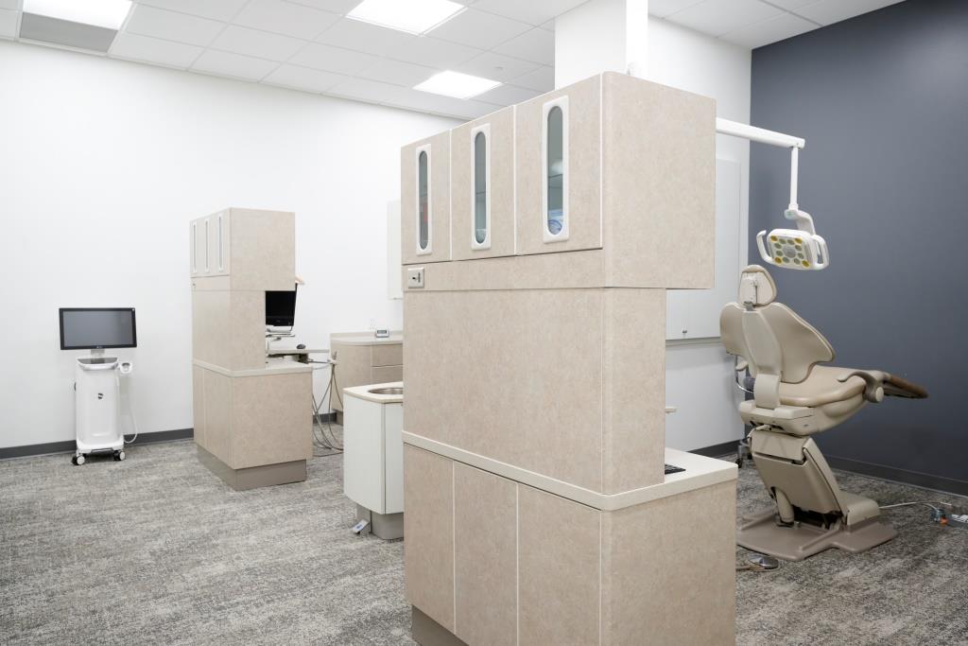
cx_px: 484
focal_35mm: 24
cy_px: 323
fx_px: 659
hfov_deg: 72.6
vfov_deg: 52.2
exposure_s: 1/15
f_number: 8
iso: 500
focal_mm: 24.5
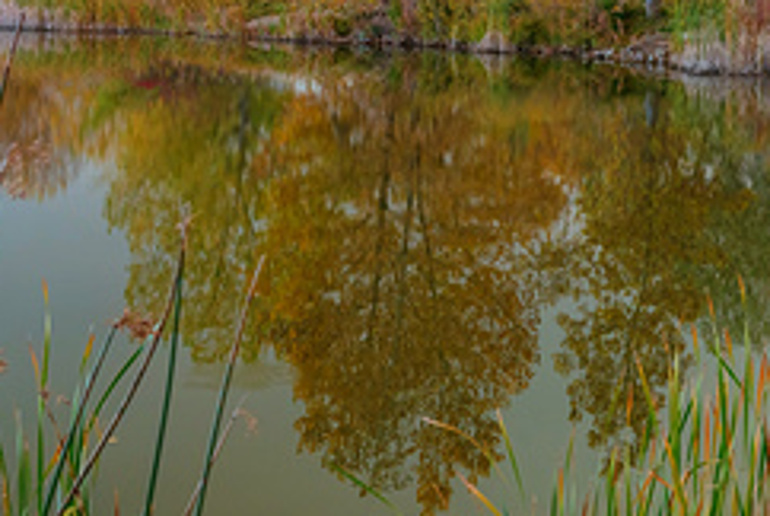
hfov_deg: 20.4
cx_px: 601
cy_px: -16
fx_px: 2120
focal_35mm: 99
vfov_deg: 13.6
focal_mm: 40
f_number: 11
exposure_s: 1/60
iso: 400
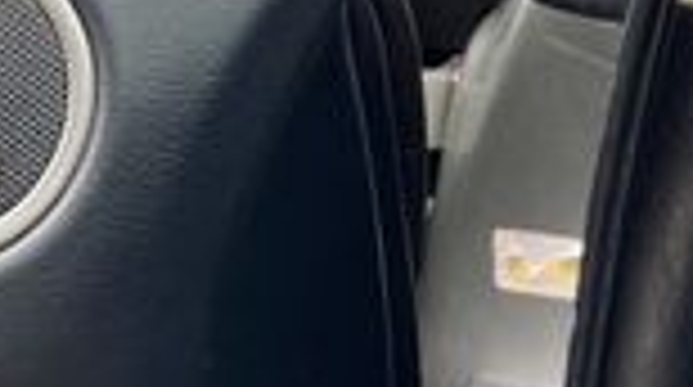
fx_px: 2165
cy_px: 261
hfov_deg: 17.2
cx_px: -176
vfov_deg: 10.2
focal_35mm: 118
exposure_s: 1/121
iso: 32
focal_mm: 5.7
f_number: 1.5
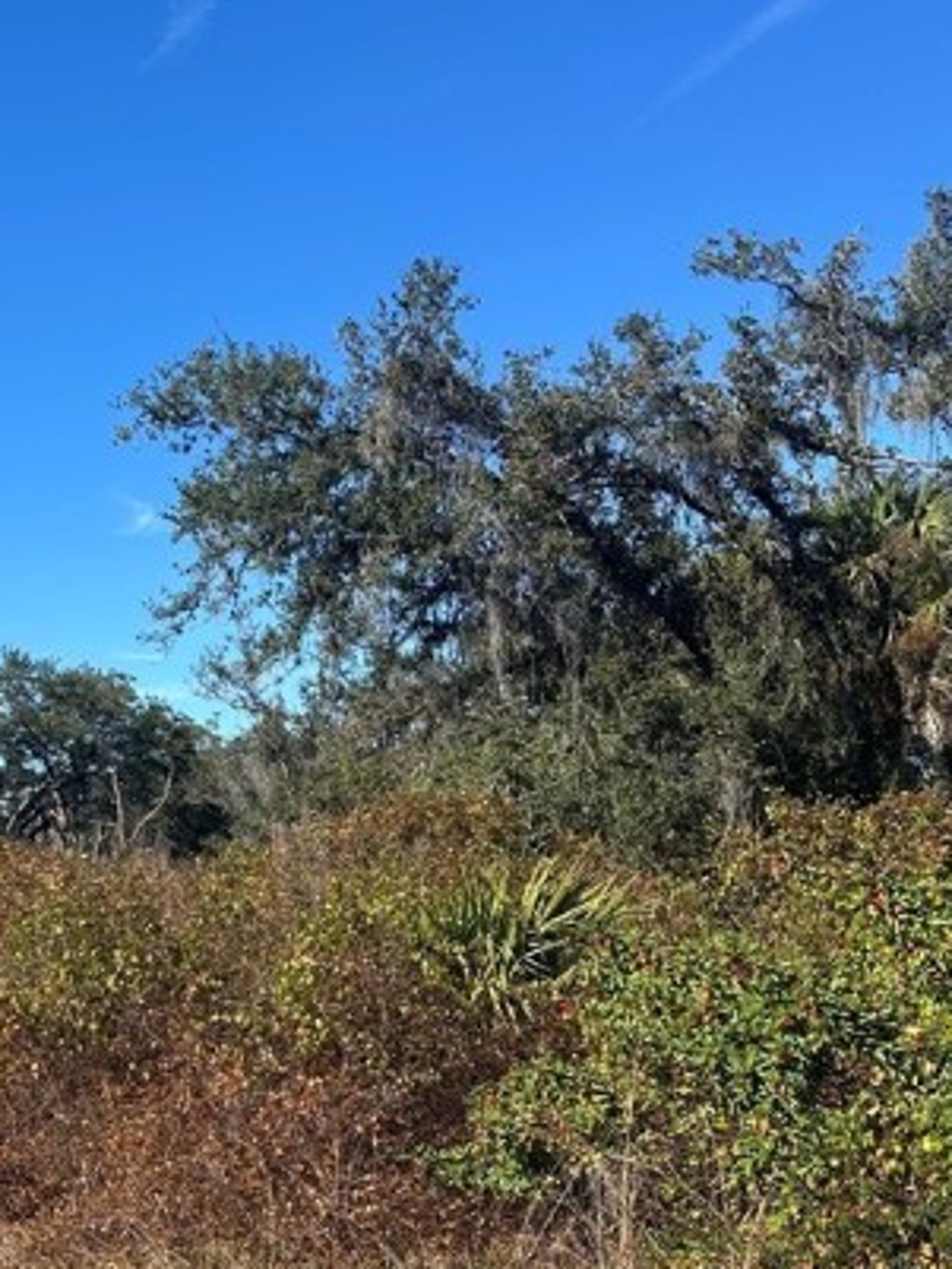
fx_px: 1686
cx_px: 206
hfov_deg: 30.8
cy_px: 820
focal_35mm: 46
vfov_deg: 40.8
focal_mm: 6.86
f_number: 1.78
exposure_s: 1/3247
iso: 80
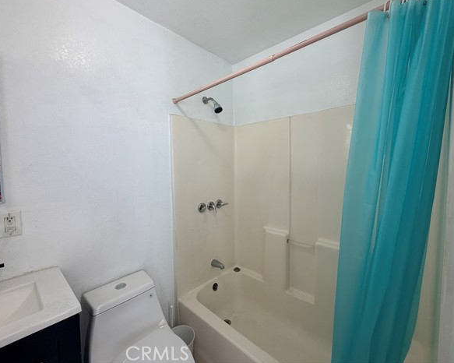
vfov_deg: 84.0
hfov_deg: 96.8
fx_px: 201
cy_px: 178
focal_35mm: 15
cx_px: 231
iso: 160
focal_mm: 2.22
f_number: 2.2
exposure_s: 1/120
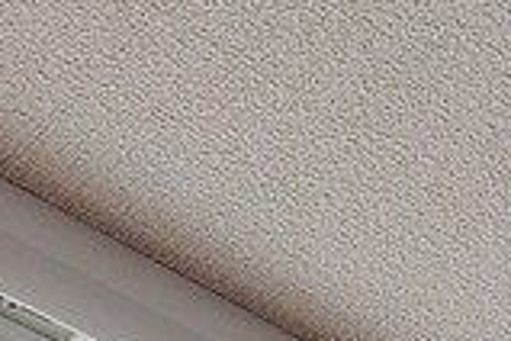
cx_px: 395
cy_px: 1023
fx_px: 2143
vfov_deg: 7.9
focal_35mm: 151
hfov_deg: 13.5
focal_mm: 5.23
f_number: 1.8
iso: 50
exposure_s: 1/60
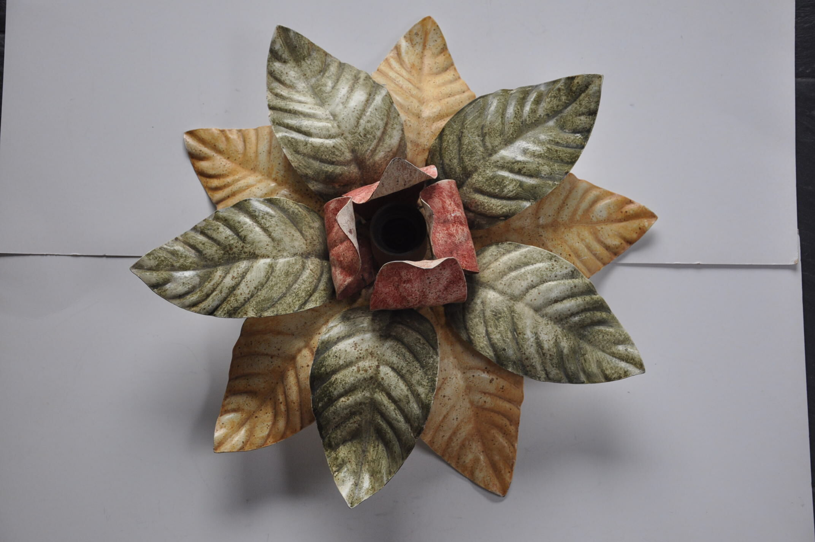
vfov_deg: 18.9
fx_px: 1628
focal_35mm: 72
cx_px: 408
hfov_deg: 28.1
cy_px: 271
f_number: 4.8
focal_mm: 48
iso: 450
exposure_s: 1/60
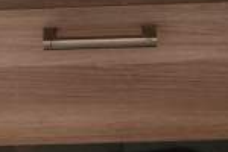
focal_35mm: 128
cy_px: -53
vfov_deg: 10.5
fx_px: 811
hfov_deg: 15.9
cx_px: 43
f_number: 1.8
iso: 200
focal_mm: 5.4
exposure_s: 1/120
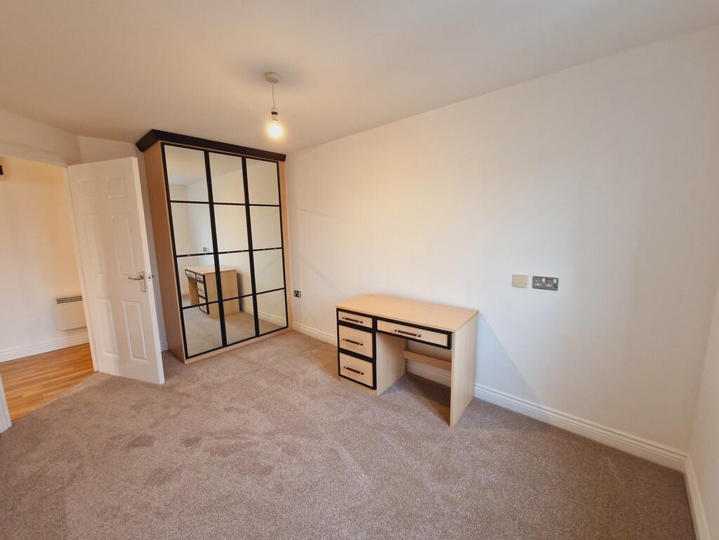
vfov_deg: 89.9
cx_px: 360
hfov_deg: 106.2
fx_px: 270
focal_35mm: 13
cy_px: 270
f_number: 2.2
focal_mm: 2.2
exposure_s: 1/50
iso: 400
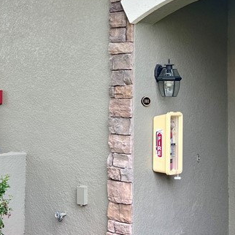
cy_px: 85
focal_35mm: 73
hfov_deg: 23.7
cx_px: 114
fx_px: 561
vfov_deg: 23.6
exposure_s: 1/342
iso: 50
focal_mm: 5.7
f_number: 1.5
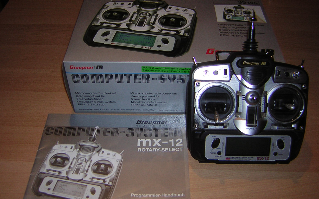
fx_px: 339
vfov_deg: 32.7
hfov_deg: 50.4
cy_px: 103
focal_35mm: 39
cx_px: 161
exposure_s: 1/60.1
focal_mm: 4.7
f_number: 2.6
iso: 50
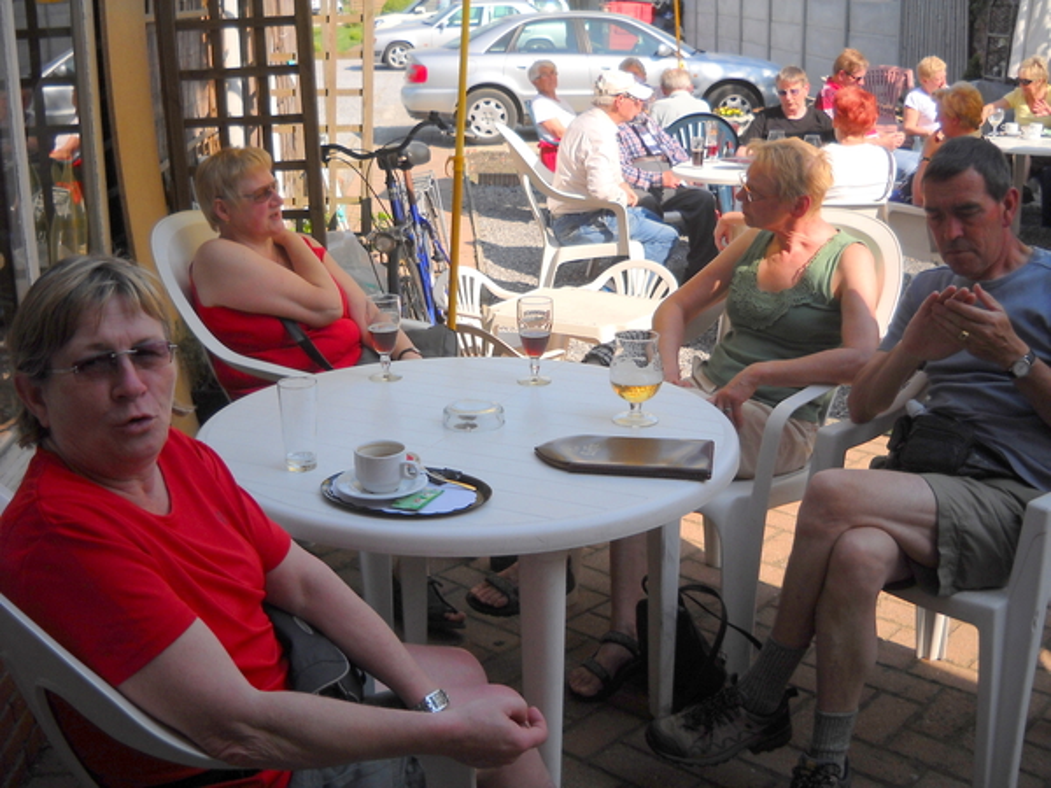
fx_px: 1245
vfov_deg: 35.1
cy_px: 394
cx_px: 526
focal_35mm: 41
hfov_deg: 45.8
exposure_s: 1/260
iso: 64
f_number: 5.5
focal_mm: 6.72
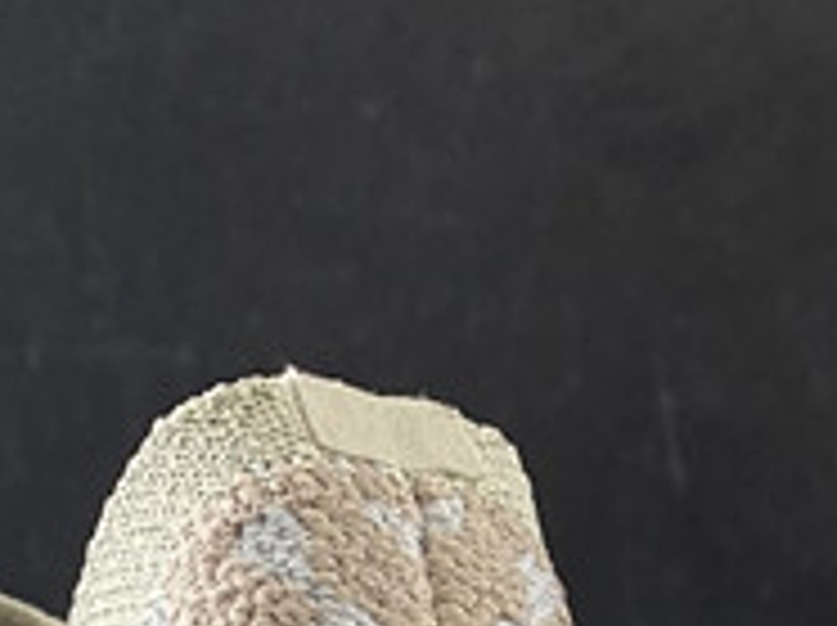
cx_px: 896
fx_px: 3381
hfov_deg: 13.8
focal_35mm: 140
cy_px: 1563
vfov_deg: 9.3
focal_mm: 4.25
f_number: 1.8
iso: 64
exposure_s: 1/50
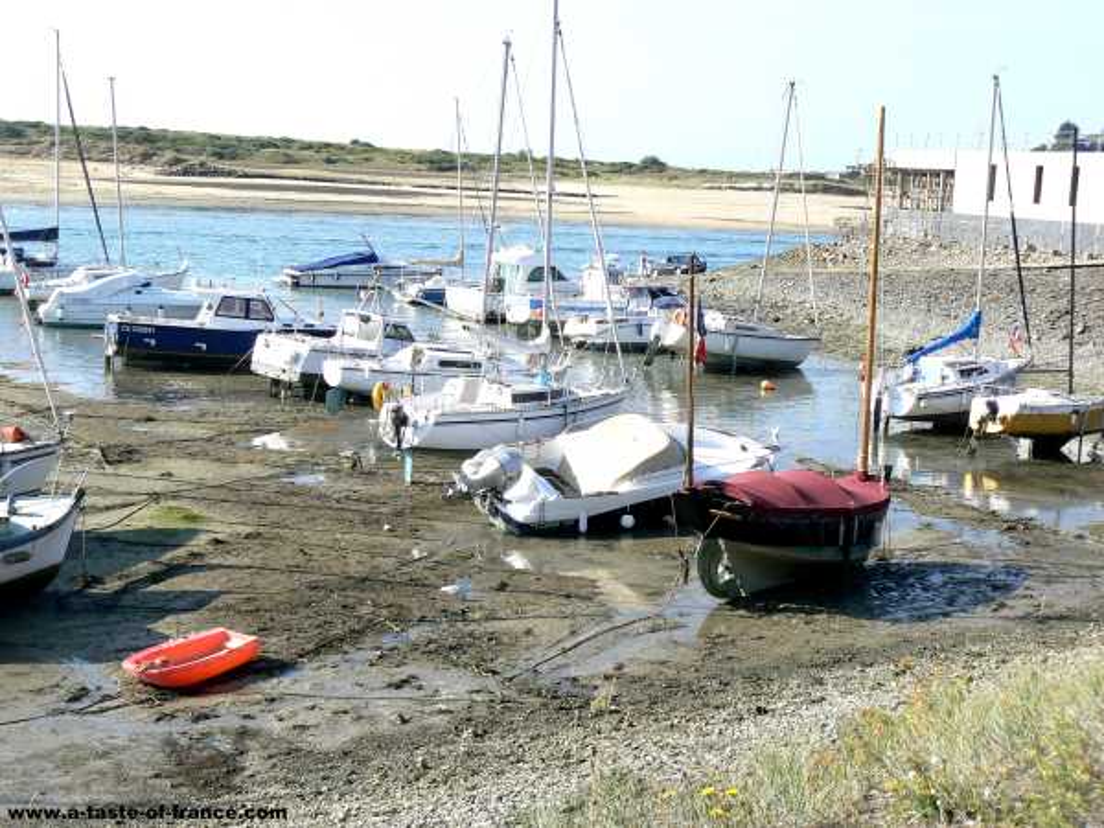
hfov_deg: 33.2
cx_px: 552
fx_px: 1850
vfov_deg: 25.2
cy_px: 414
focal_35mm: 58
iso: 80
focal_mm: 9.6
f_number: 5.6
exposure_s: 1/320
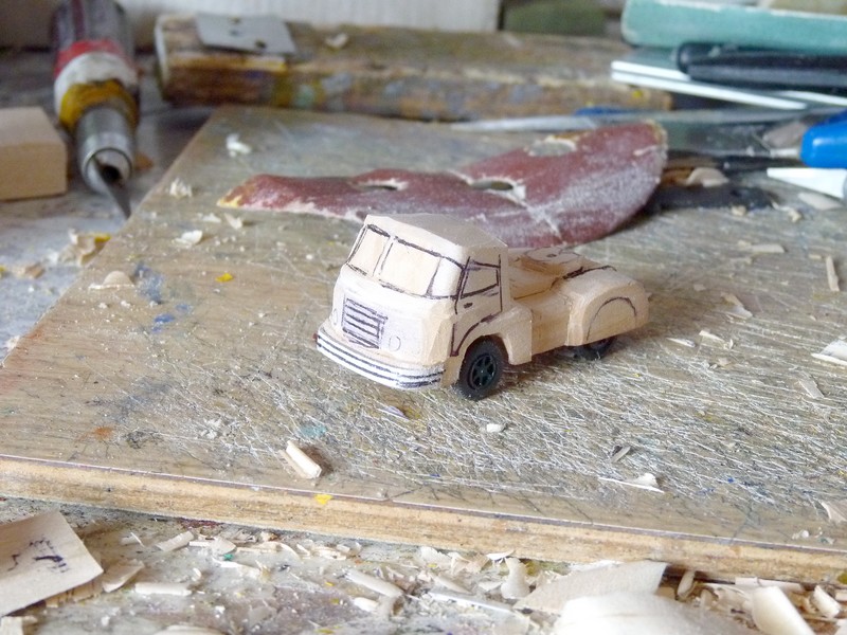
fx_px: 2227
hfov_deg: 21.5
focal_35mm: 91
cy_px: 318
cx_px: 424
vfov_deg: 16.2
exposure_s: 1/30
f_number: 3.4
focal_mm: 16.1
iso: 400
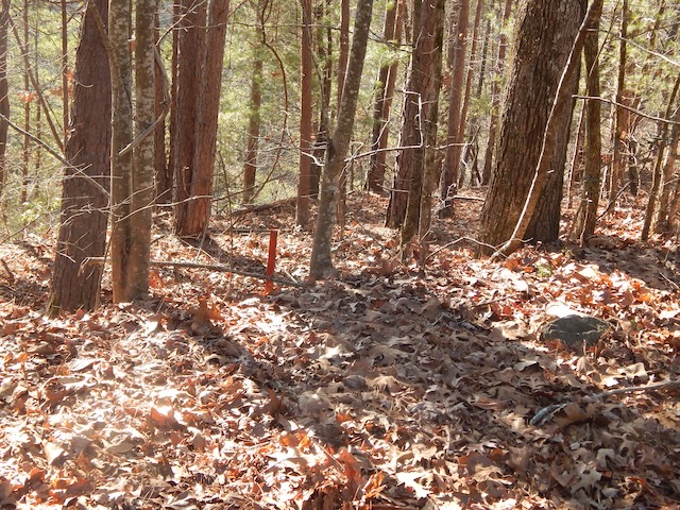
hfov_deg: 35.5
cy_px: 255
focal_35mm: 54
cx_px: 340
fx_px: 1061
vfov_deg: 27.0
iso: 125
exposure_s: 1/100
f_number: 3.8
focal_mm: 9.7
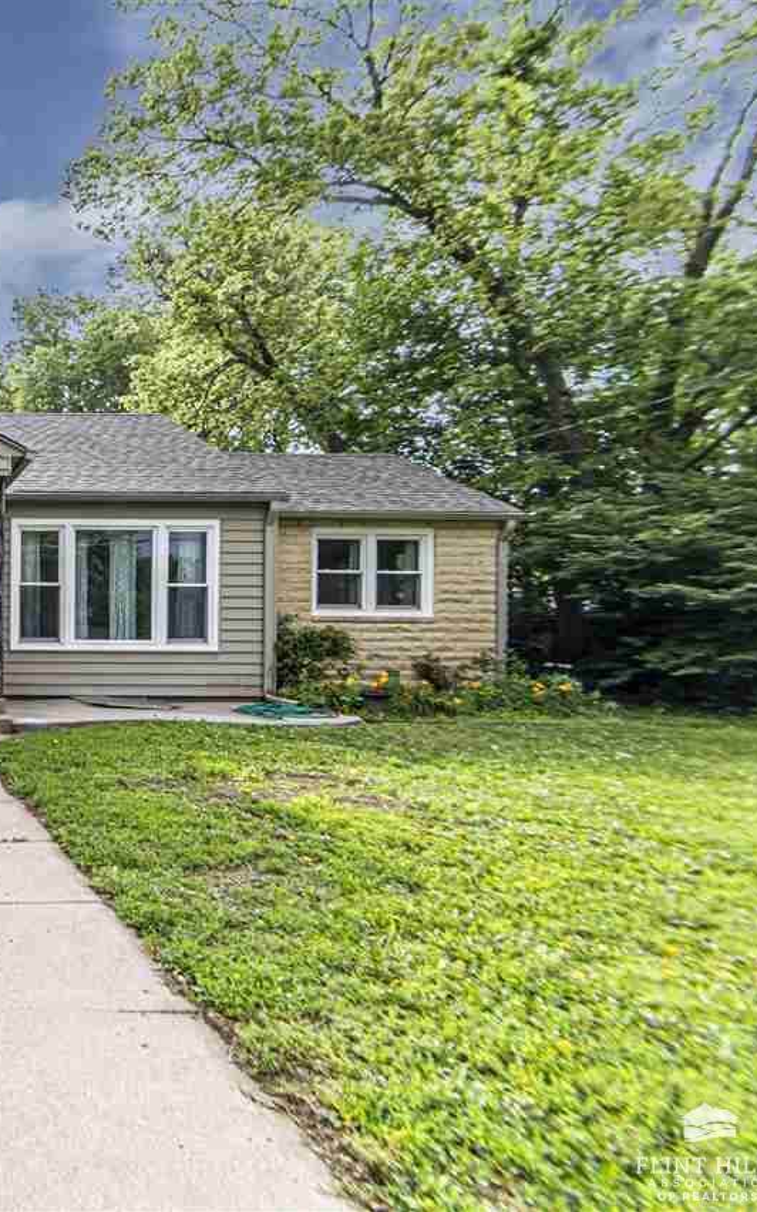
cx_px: -112
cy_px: 606
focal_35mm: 23
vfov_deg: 77.2
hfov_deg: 40.5
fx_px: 759
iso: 100
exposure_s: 1/160
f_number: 10
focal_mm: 10
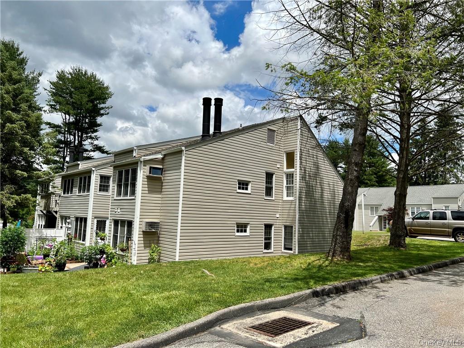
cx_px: 232
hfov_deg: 67.3
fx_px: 349
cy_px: 174
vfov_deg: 53.1
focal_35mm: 26
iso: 50
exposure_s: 1/8000
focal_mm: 5.7
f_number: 1.5
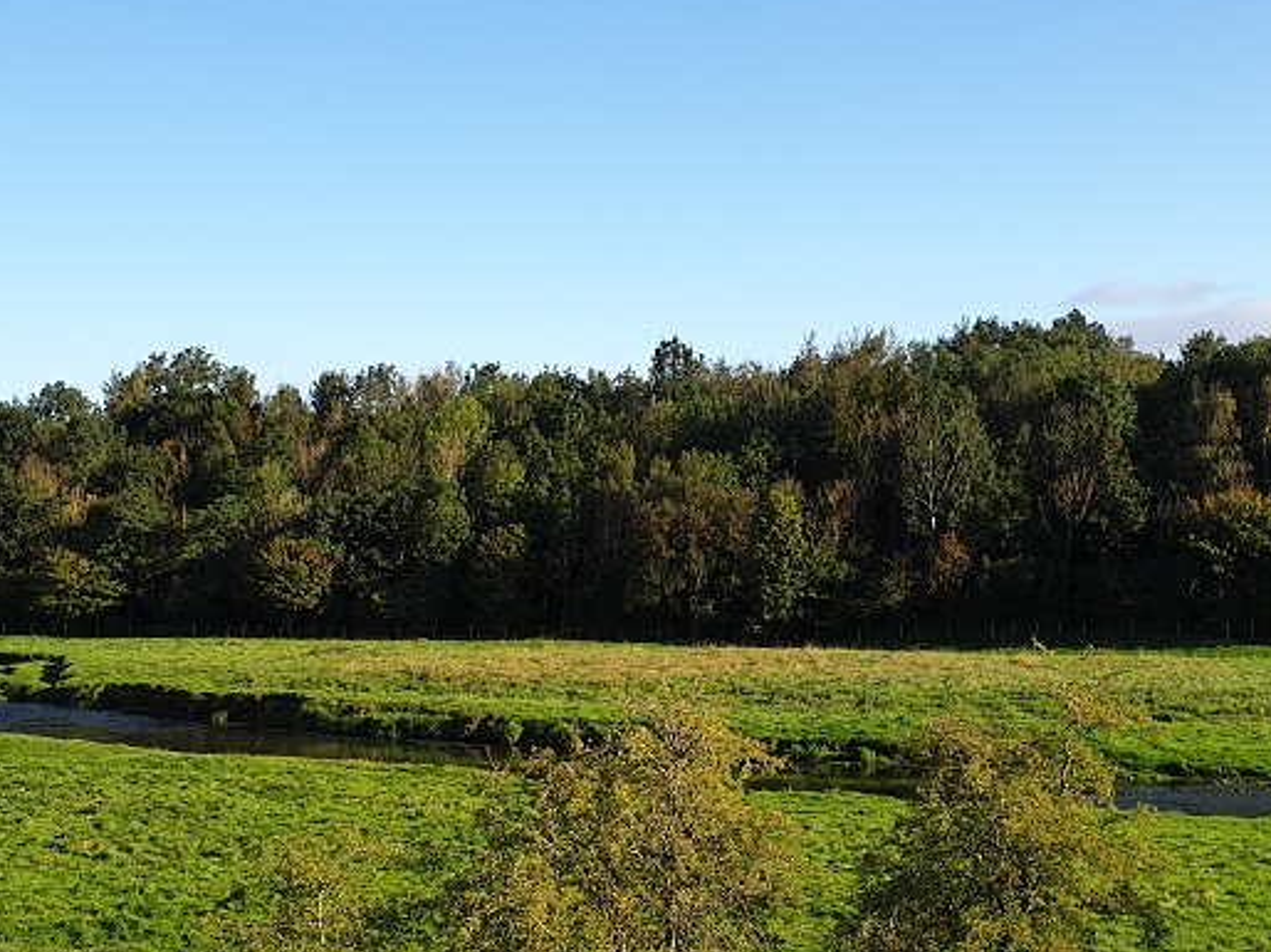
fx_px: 1872
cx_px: 524
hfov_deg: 37.4
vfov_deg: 28.4
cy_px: 623
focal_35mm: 51
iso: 50
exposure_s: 1/866
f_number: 2.4
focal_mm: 4.3
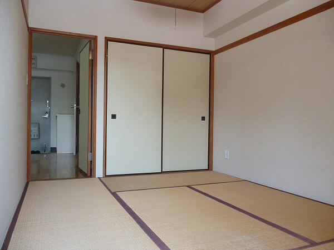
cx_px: 167
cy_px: 125
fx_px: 270
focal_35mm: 28
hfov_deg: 63.4
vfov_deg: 49.7
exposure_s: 1/60
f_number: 3.1
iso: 250
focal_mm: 5
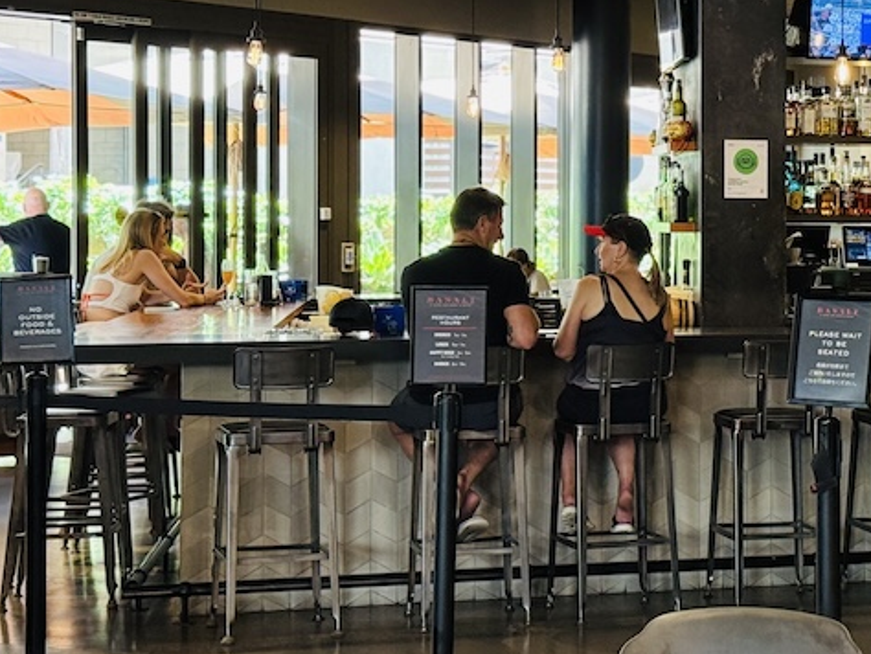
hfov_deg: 18.8
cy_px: 202
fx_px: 2568
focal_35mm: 102
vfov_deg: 14.5
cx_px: 825
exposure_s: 1/60
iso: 125
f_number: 1.78
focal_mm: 6.76
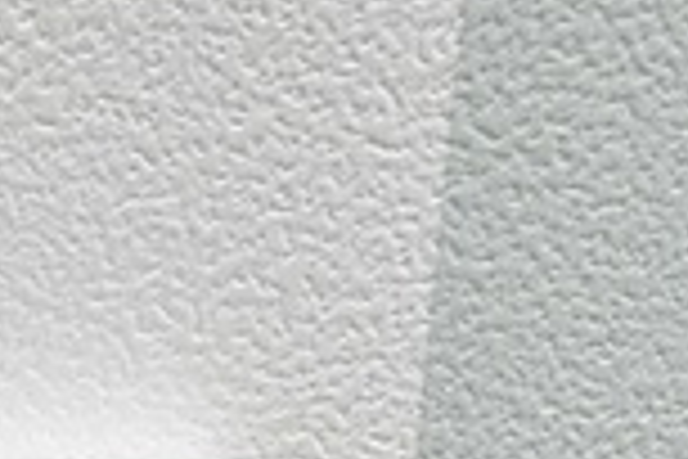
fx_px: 2809
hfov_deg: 12.8
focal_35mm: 147
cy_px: 1066
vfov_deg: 8.6
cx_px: -508
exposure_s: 1/60
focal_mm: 20
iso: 160
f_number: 5
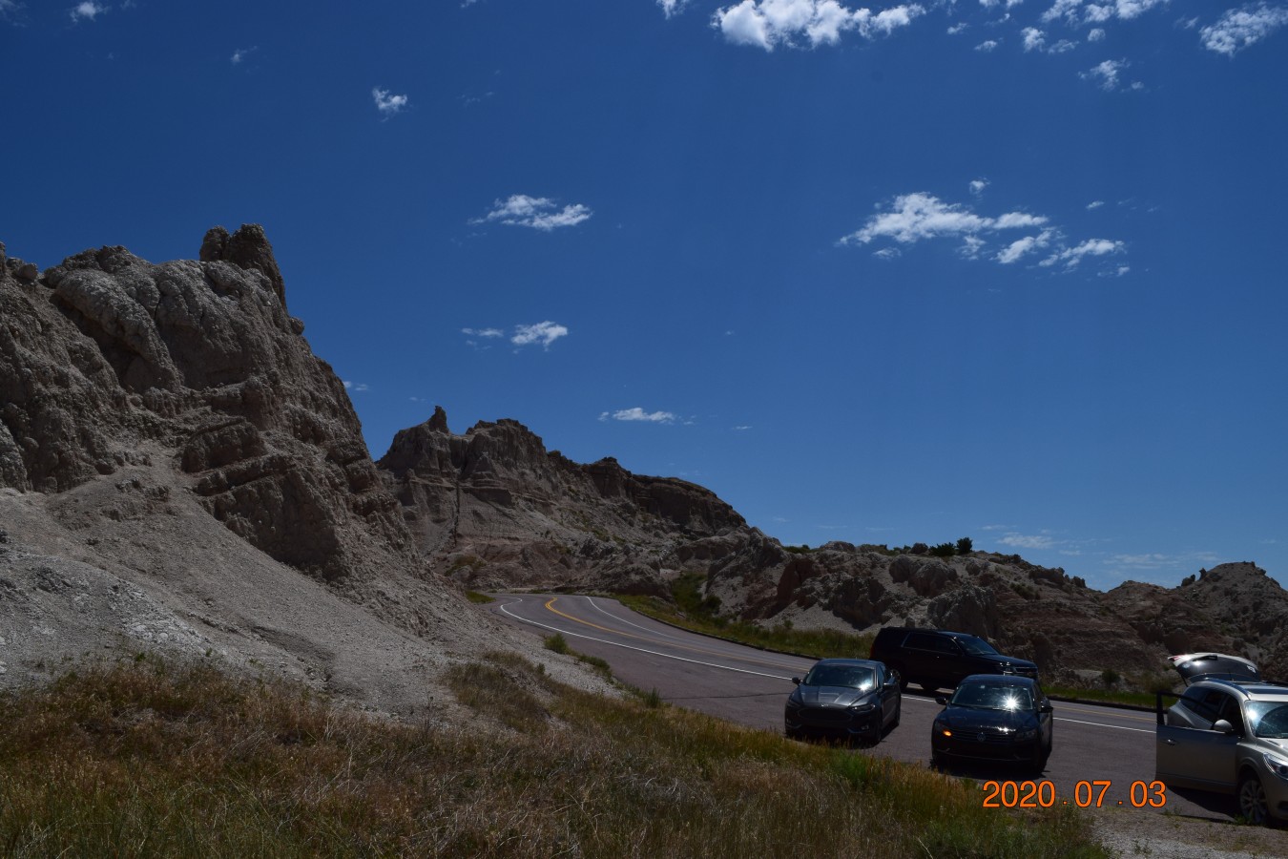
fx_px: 966
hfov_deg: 67.4
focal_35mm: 27
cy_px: 430
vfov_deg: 47.9
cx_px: 644
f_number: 13
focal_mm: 18
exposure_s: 1/800
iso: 200
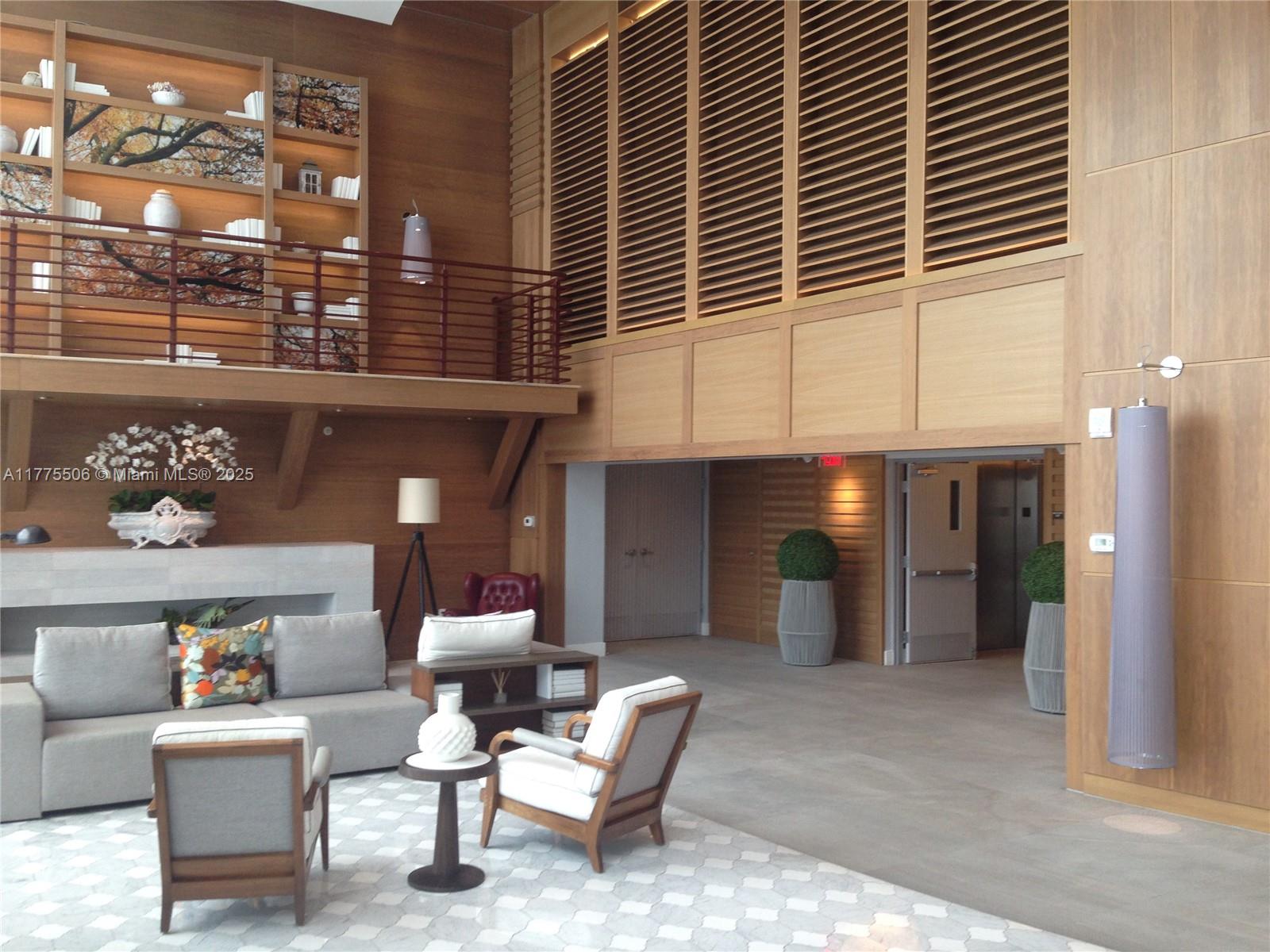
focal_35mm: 33
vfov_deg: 42.9
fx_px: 1211
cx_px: 635
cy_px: 476
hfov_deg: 55.4
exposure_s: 1/60
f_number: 2.4
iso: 64
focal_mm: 4.12
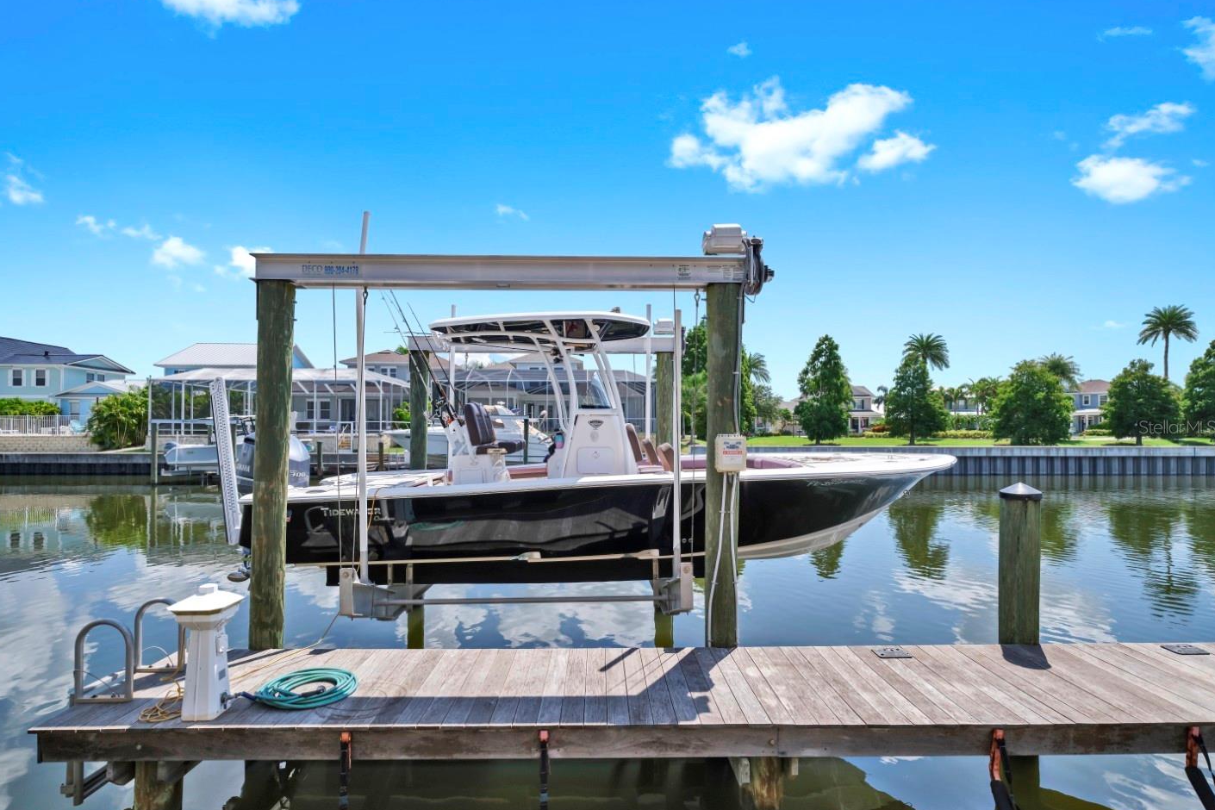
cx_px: 600
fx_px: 574
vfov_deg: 70.4
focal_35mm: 17
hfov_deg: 93.3
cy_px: 427
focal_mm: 20
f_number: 4
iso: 640
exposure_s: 1/4000
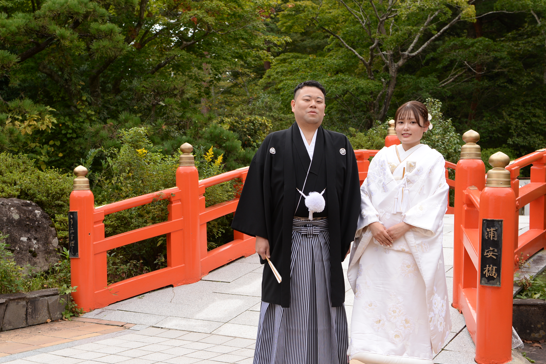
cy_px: 207
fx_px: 849
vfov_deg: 24.2
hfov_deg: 35.6
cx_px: 247
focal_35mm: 56
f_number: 5.6
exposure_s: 1/250
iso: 400
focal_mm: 44
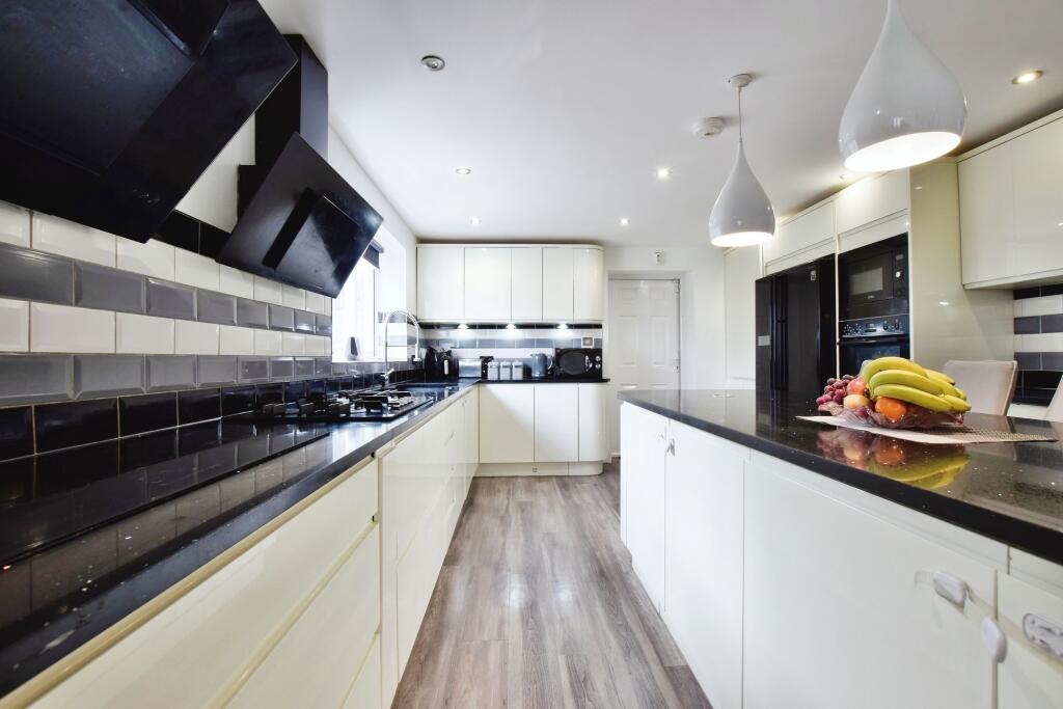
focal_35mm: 15
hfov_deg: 100.4
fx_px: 443
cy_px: 354
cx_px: 532
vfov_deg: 77.3
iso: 640
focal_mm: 10
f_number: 8
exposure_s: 1/25
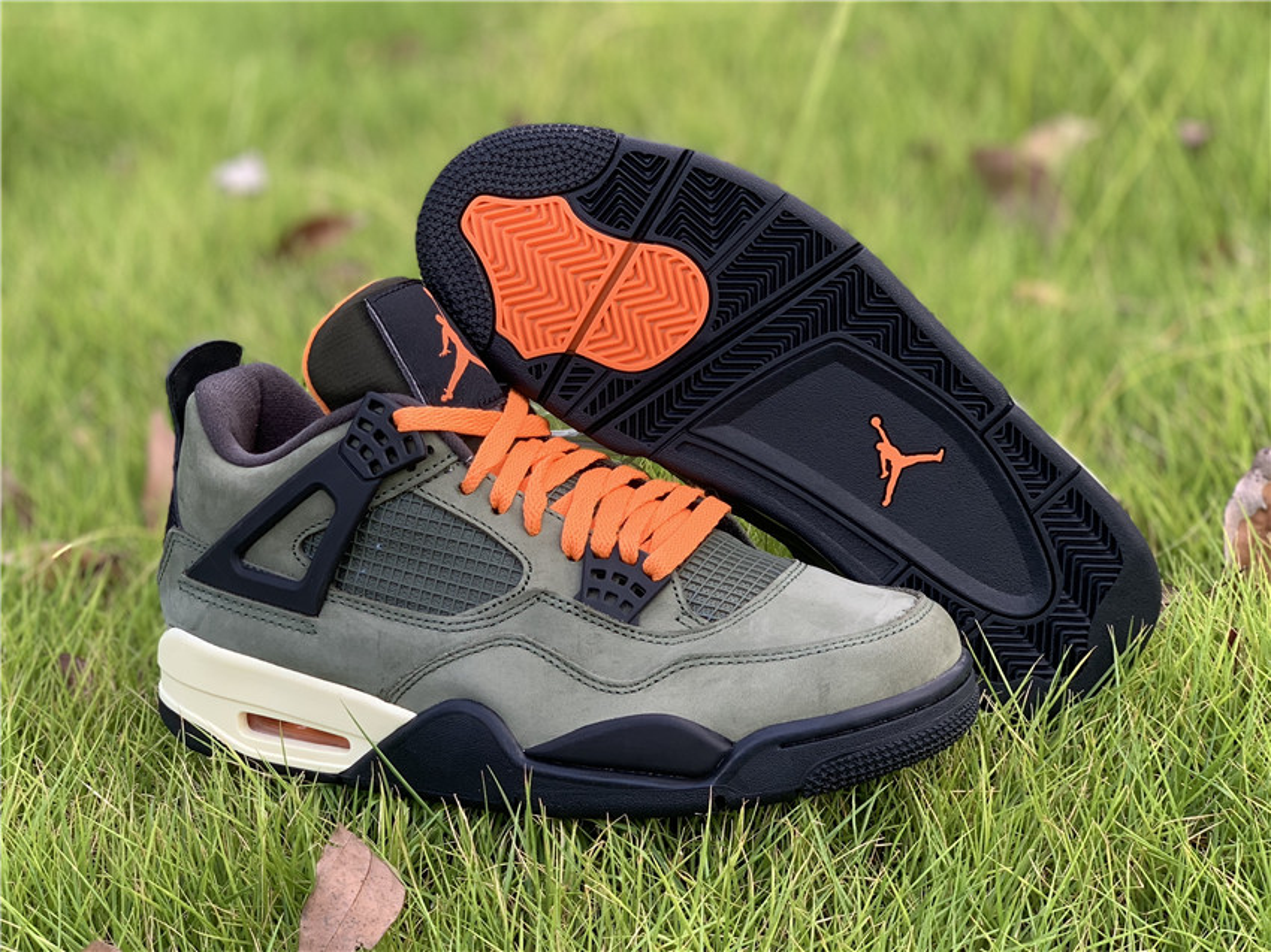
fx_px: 1909
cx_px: 636
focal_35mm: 52
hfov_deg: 36.8
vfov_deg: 28.0
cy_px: 476
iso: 32
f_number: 2.4
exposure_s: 1/122
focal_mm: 6
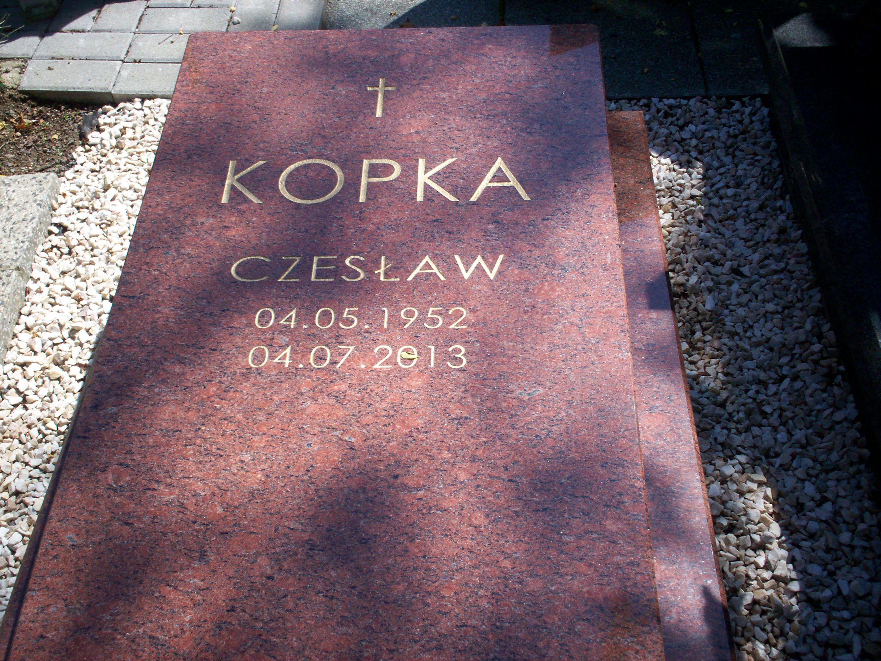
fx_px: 916
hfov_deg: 51.4
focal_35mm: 36
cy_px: 330
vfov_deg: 39.7
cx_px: 440
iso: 100
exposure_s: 1/337
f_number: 4.5
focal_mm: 6
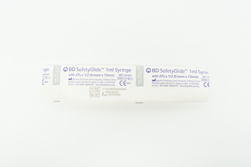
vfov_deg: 36.8
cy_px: 84
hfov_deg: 53.2
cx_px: 126
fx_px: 251
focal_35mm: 36
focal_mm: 24
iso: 400
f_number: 6.3
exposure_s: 1/30
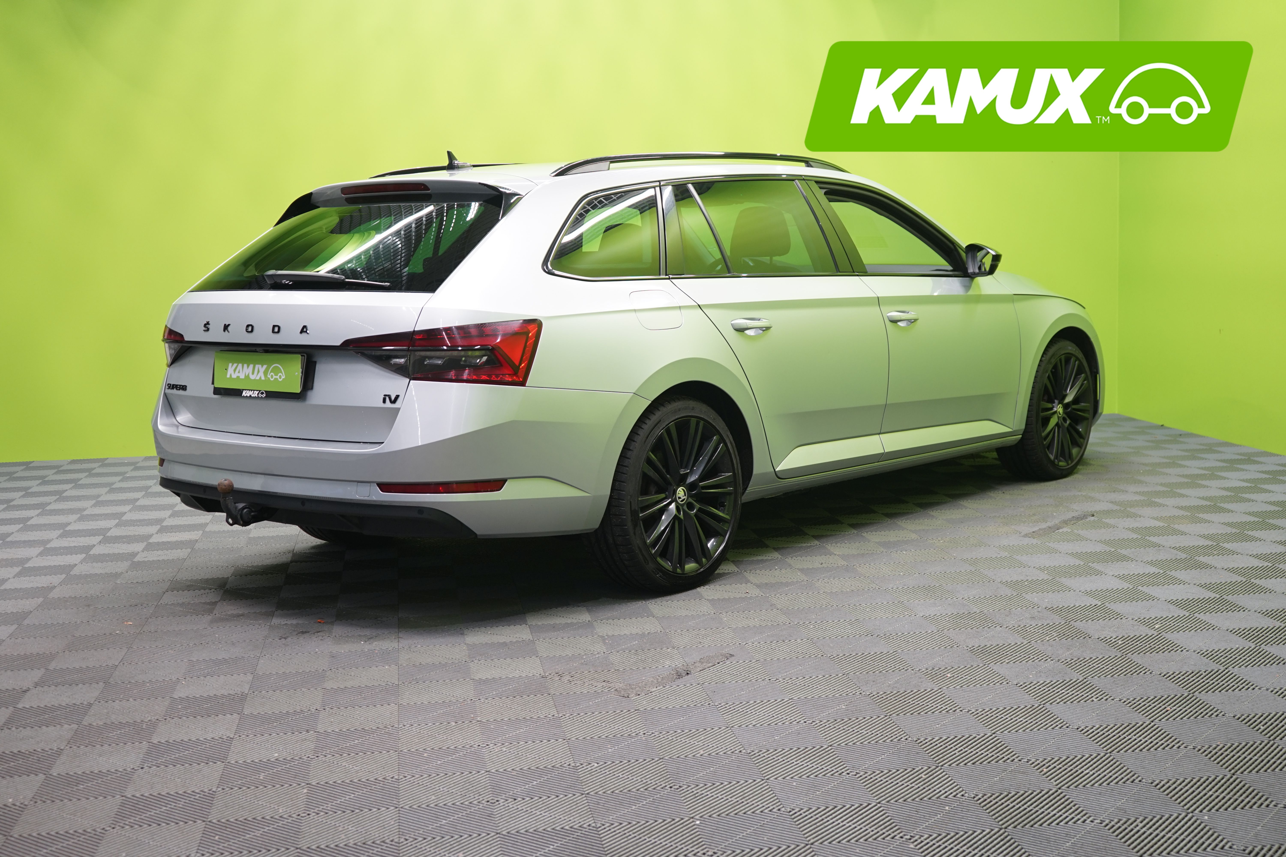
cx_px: 643
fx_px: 1607
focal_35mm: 45
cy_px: 428
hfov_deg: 43.6
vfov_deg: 29.9
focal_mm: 45
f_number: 5
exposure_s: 1/6
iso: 320
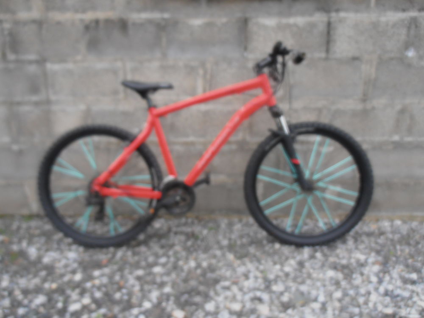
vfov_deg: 56.8
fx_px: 294
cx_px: 212
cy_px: 159
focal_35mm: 24
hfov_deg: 71.6
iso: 80
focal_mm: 4.2
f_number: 3
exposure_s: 1/125
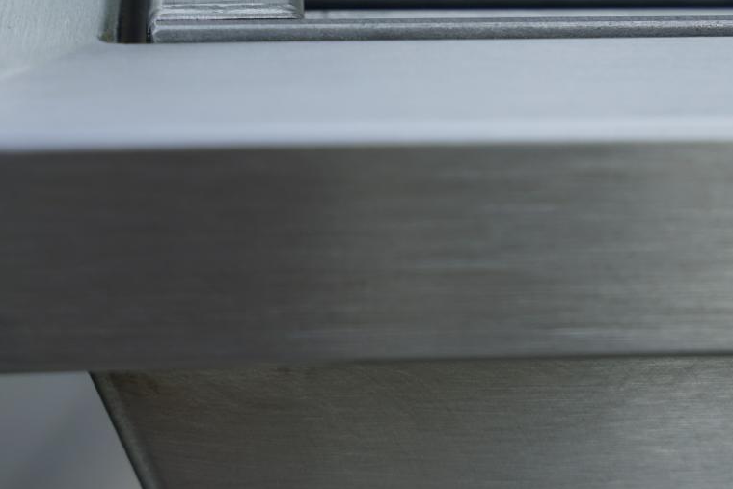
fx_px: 2938
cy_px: -125
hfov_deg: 14.2
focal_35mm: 144
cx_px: 477
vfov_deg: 9.4
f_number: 3.5
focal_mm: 57.1
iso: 100
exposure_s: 1/320
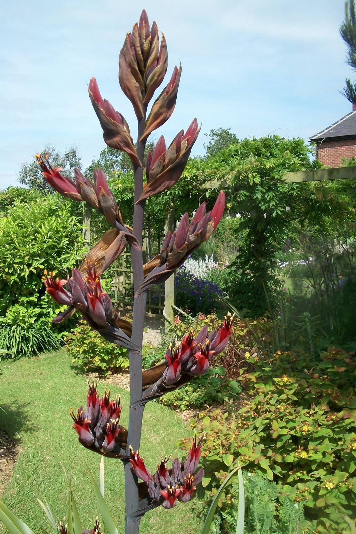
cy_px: 268
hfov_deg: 38.9
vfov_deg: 55.8
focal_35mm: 34
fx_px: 504
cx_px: 165
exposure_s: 1/320
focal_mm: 5.7
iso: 80
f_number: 5.5
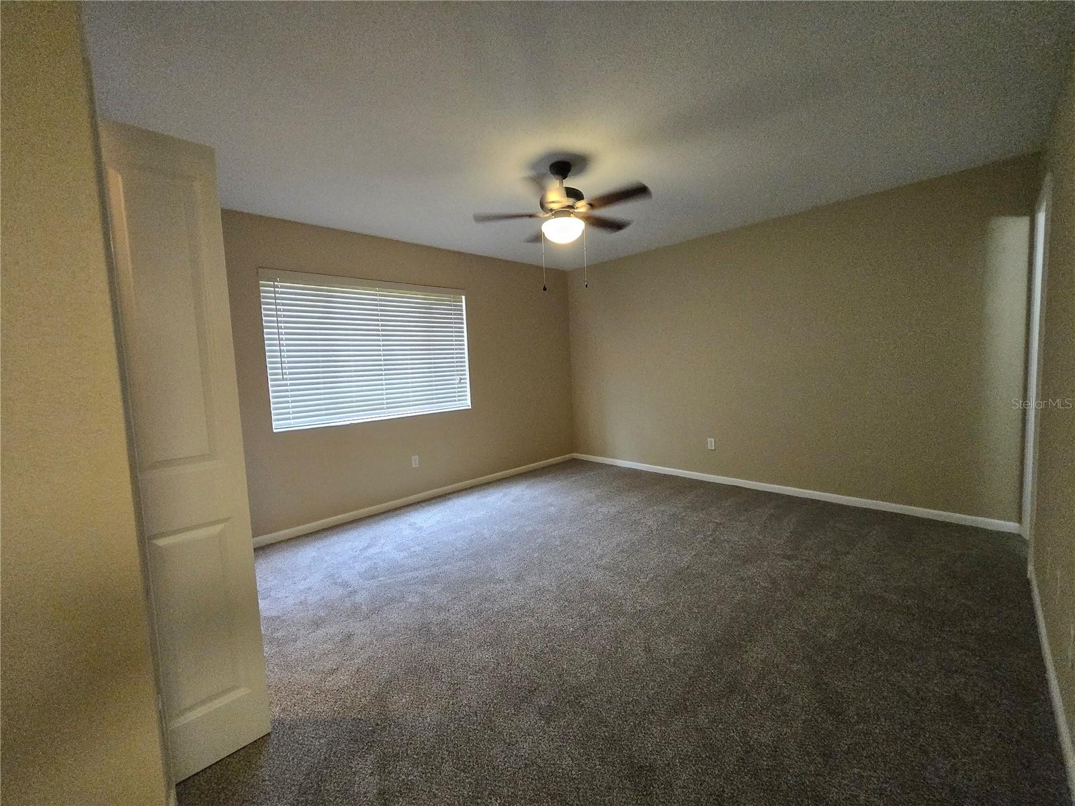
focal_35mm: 13
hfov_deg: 106.2
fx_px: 404
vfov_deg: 89.9
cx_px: 538
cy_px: 403
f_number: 2.2
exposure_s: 1/60
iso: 400
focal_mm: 1.7
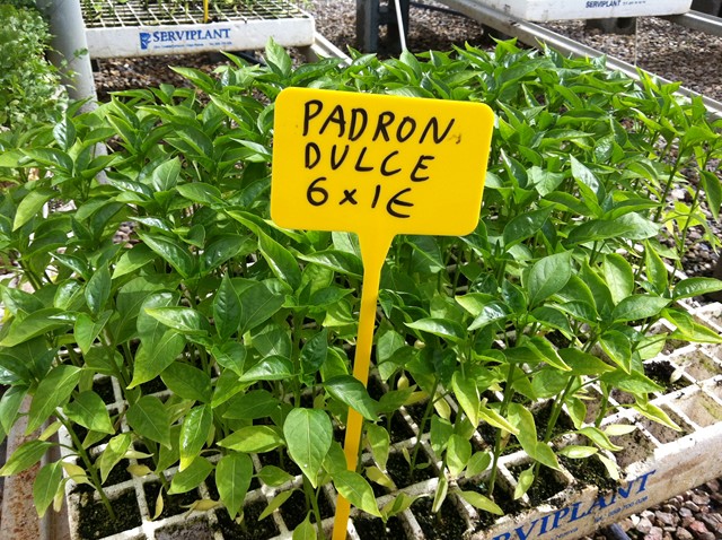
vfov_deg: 40.6
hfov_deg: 52.7
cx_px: 361
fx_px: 729
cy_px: 270
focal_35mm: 35
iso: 80
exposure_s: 1/1117
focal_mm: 3.85
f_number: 2.8
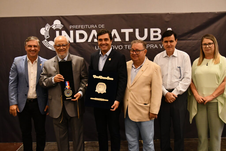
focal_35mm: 39
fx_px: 245
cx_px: 113
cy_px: 76
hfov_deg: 49.5
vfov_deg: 34.2
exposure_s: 1/125
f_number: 4
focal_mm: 26
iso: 3200
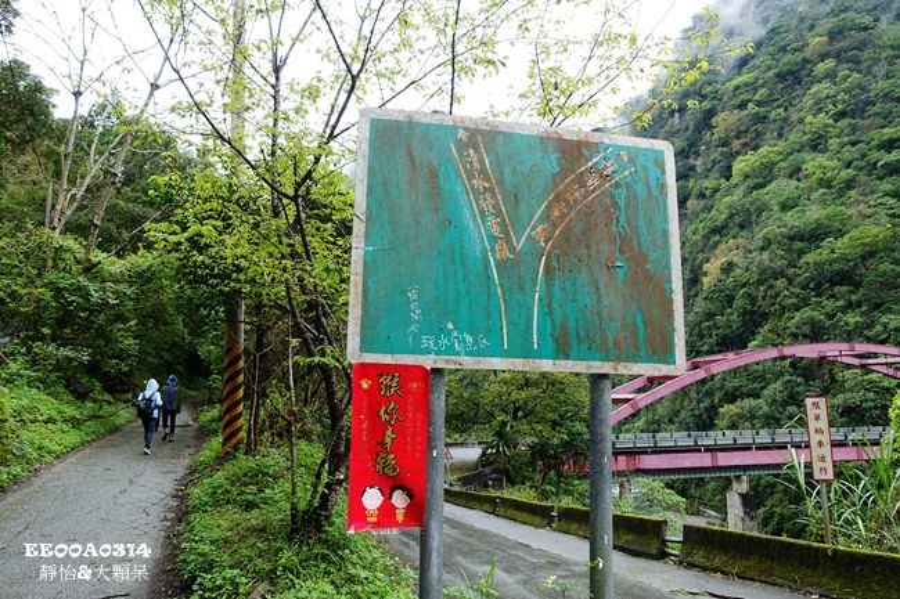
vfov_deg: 53.1
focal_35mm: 24
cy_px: 300
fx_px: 600
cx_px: 450
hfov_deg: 73.8
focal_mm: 8.8
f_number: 4.5
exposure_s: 1/80
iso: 125
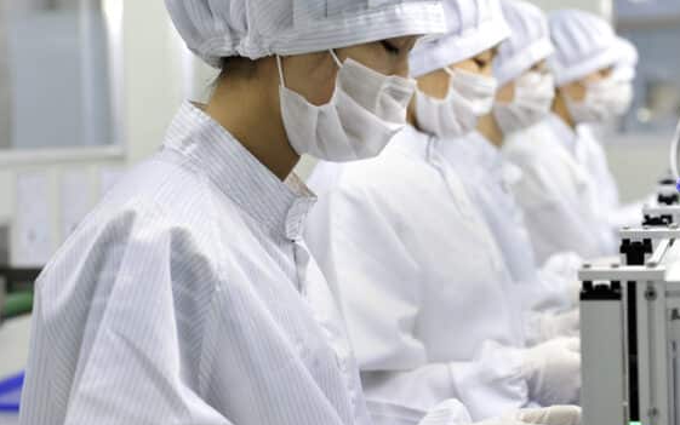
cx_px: 385
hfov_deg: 22.3
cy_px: 210
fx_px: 1724
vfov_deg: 14.1
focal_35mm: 93
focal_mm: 50
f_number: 3.5
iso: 100
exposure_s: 1/13
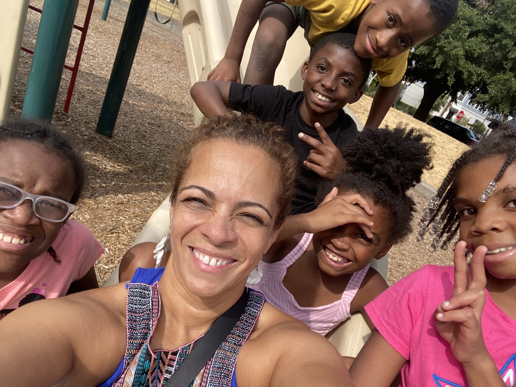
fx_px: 388
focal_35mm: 26
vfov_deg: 53.0
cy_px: 208
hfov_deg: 67.3
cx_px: 248
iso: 25
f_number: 2.2
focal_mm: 2.71
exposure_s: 1/478
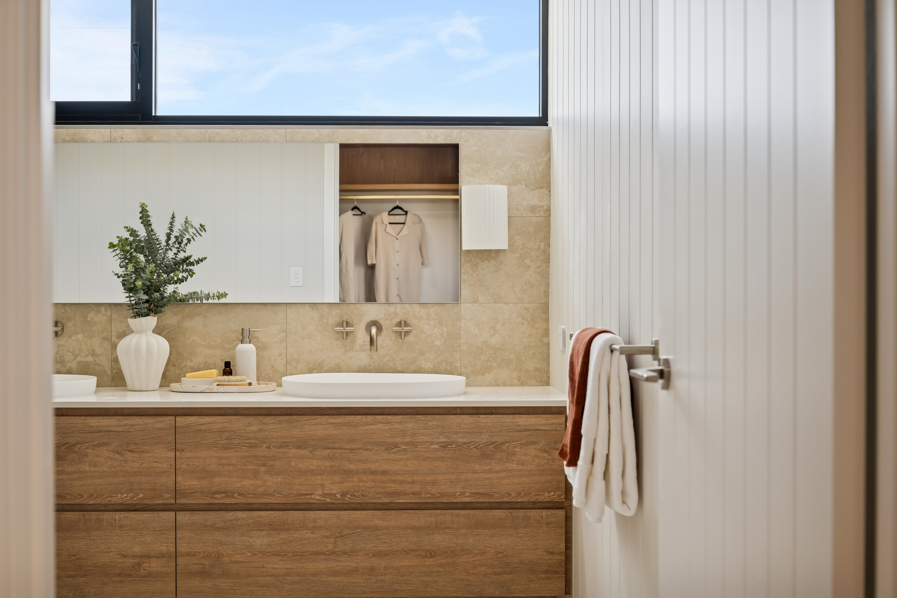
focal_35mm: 50
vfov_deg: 27.0
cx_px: 448
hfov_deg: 39.6
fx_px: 1246
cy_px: 299
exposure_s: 1/250
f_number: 5.6
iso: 400
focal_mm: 50
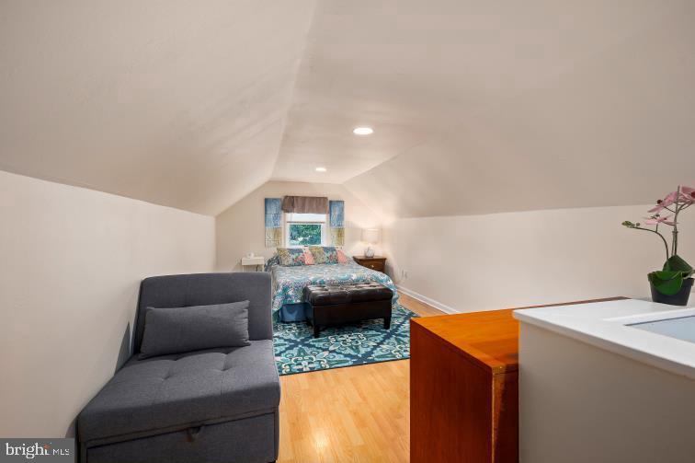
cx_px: 348
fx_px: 289
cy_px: 232
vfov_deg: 77.2
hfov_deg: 100.4
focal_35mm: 15
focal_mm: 15
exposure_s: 1.3
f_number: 8
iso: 400
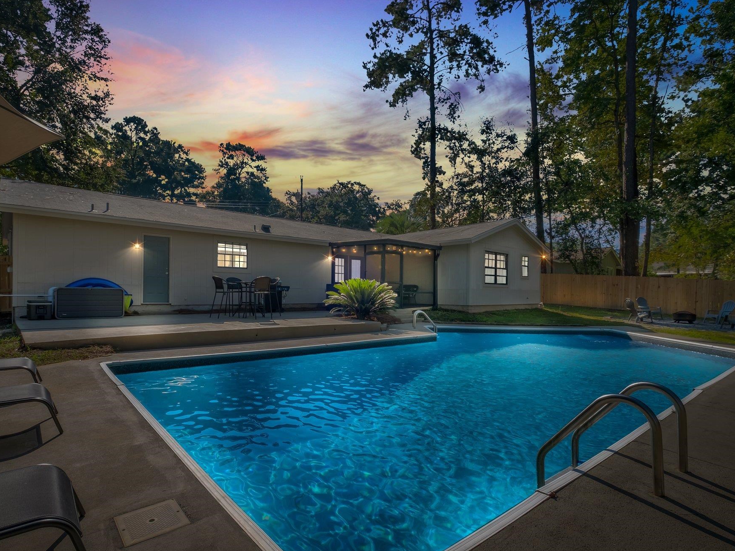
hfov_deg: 90.9
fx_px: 361
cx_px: 343
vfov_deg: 74.7
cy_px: 273
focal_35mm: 17
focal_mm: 10
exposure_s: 1/1600
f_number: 8
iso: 400
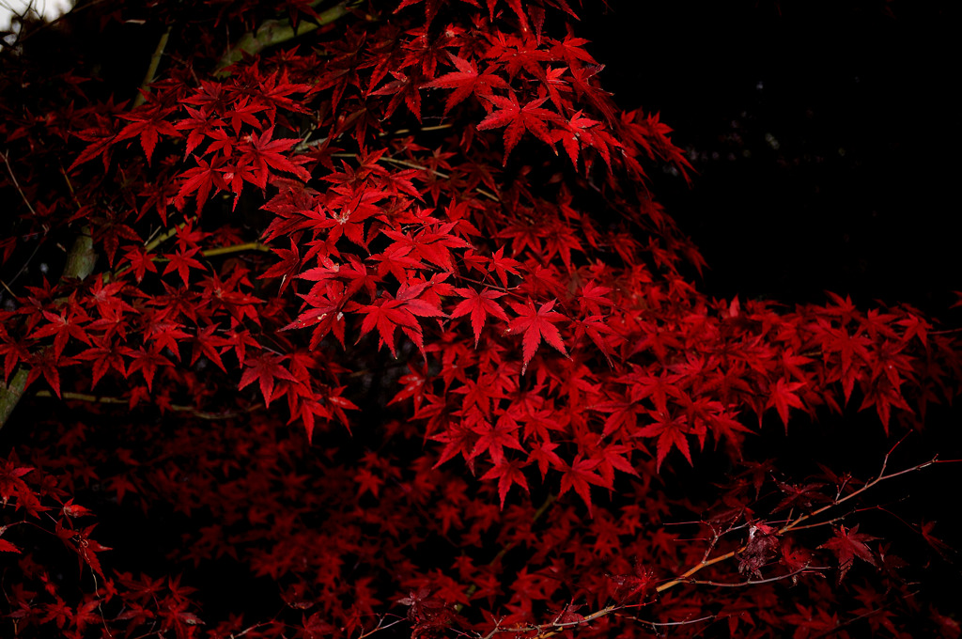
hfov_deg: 33.4
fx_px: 1601
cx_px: 481
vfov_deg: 22.6
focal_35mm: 60
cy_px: 320
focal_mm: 40
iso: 200
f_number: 5.3
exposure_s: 1/60
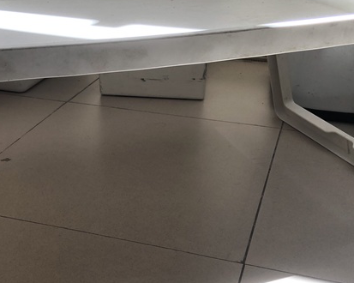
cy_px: 159
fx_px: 555
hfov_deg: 35.3
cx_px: 141
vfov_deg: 28.6
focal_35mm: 53
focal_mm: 3.99
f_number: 1.8
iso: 20
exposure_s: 1/121
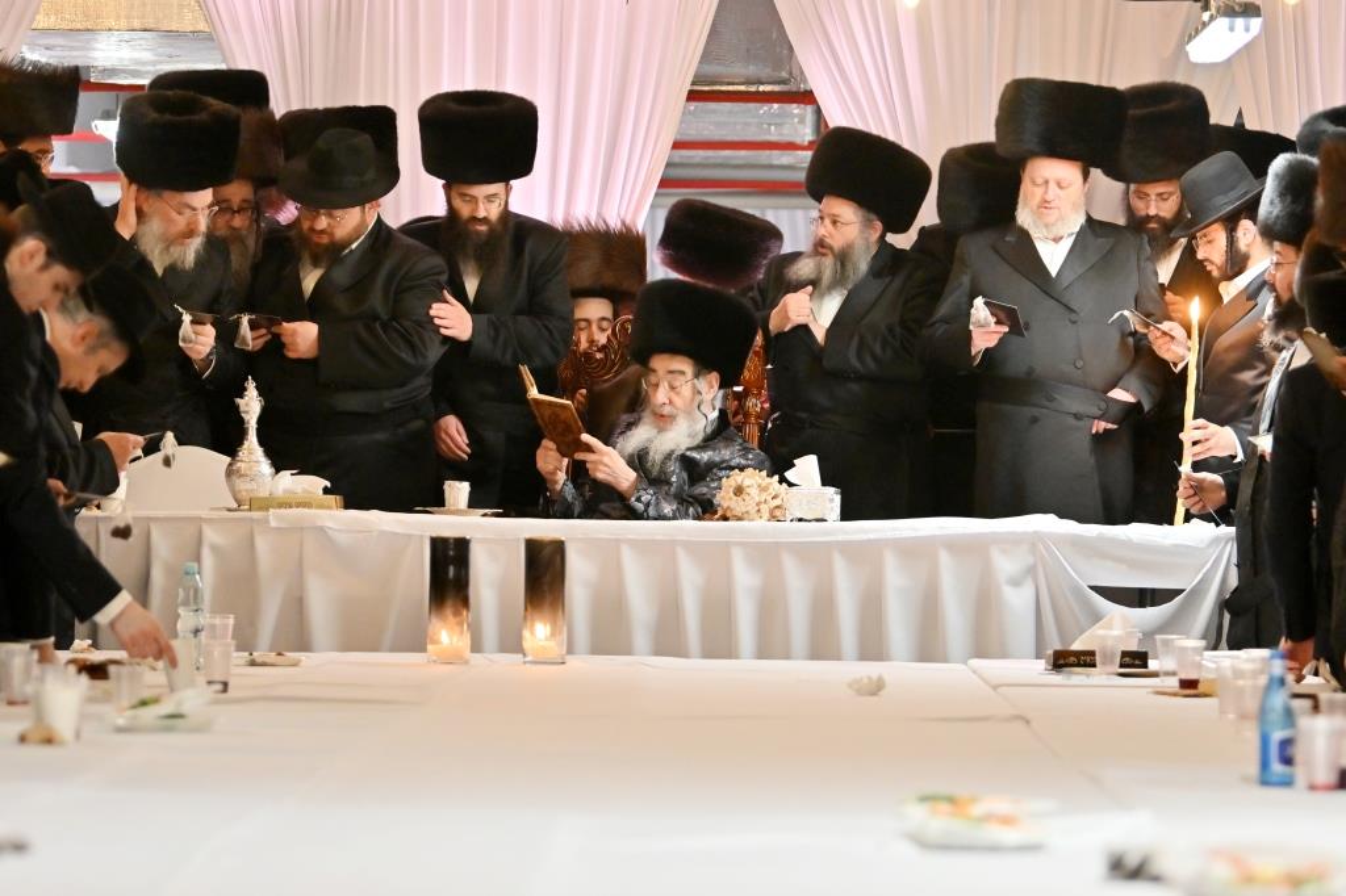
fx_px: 6503
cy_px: 448
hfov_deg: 11.8
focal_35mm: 174
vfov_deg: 7.9
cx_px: 673
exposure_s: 1/160
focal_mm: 116
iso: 1250
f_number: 2.8
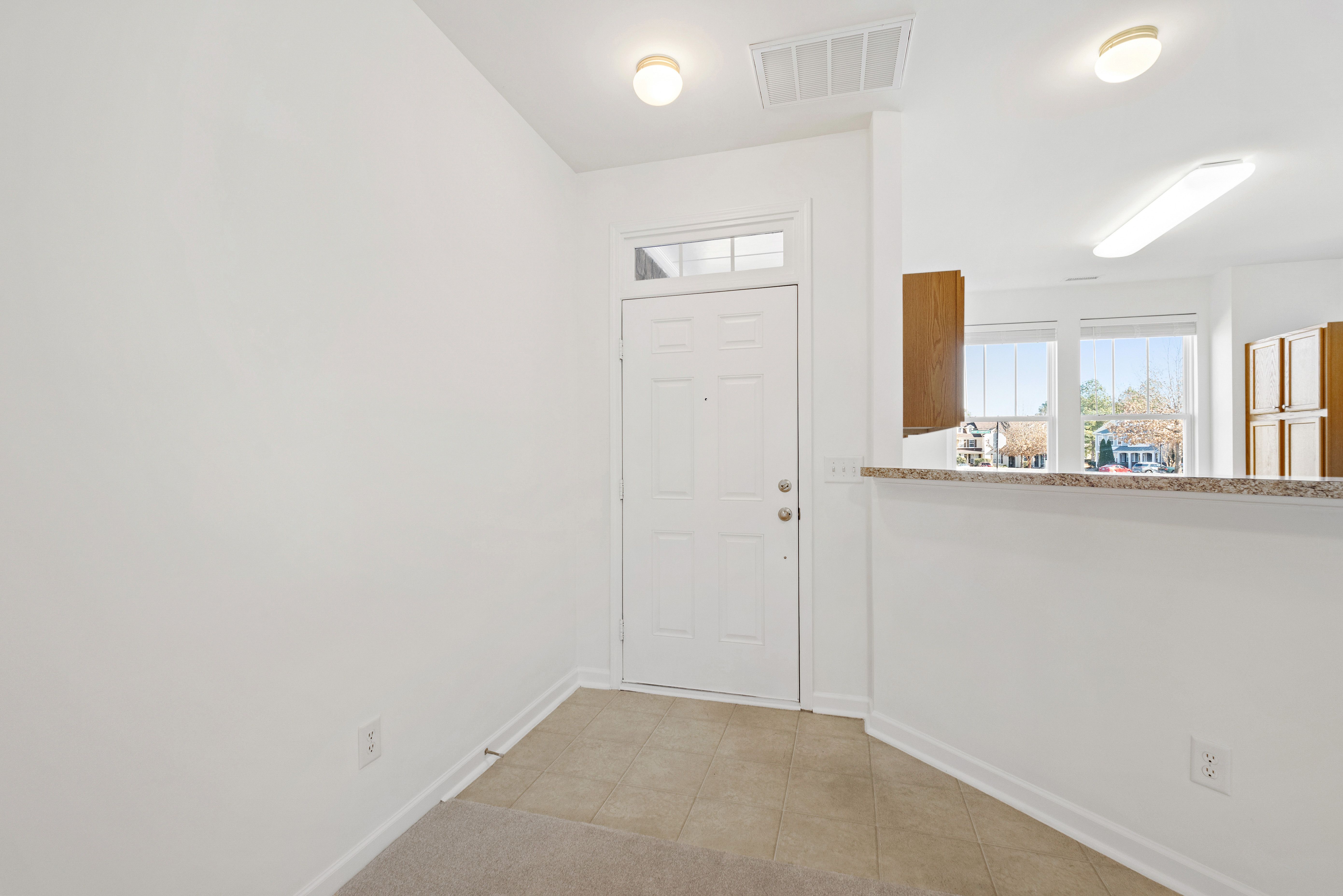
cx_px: 672
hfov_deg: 100.4
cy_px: 448
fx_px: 560
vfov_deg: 77.4
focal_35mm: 15
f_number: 8
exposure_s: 1/3
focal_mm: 10
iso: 100
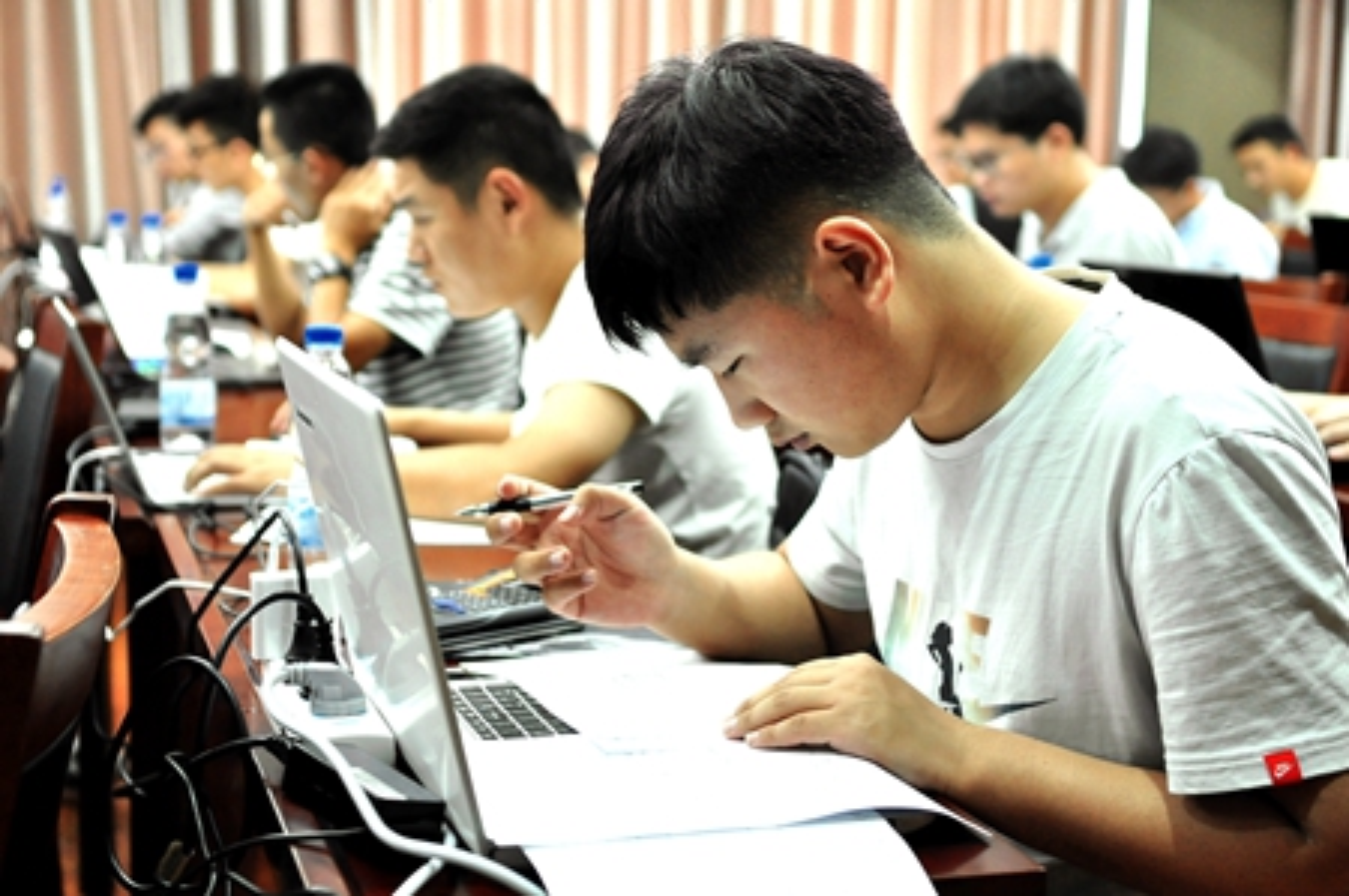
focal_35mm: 60
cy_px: 448
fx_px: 2246
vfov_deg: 22.6
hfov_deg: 33.4
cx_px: 674
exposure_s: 1/50
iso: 1000
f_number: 2.8
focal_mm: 40
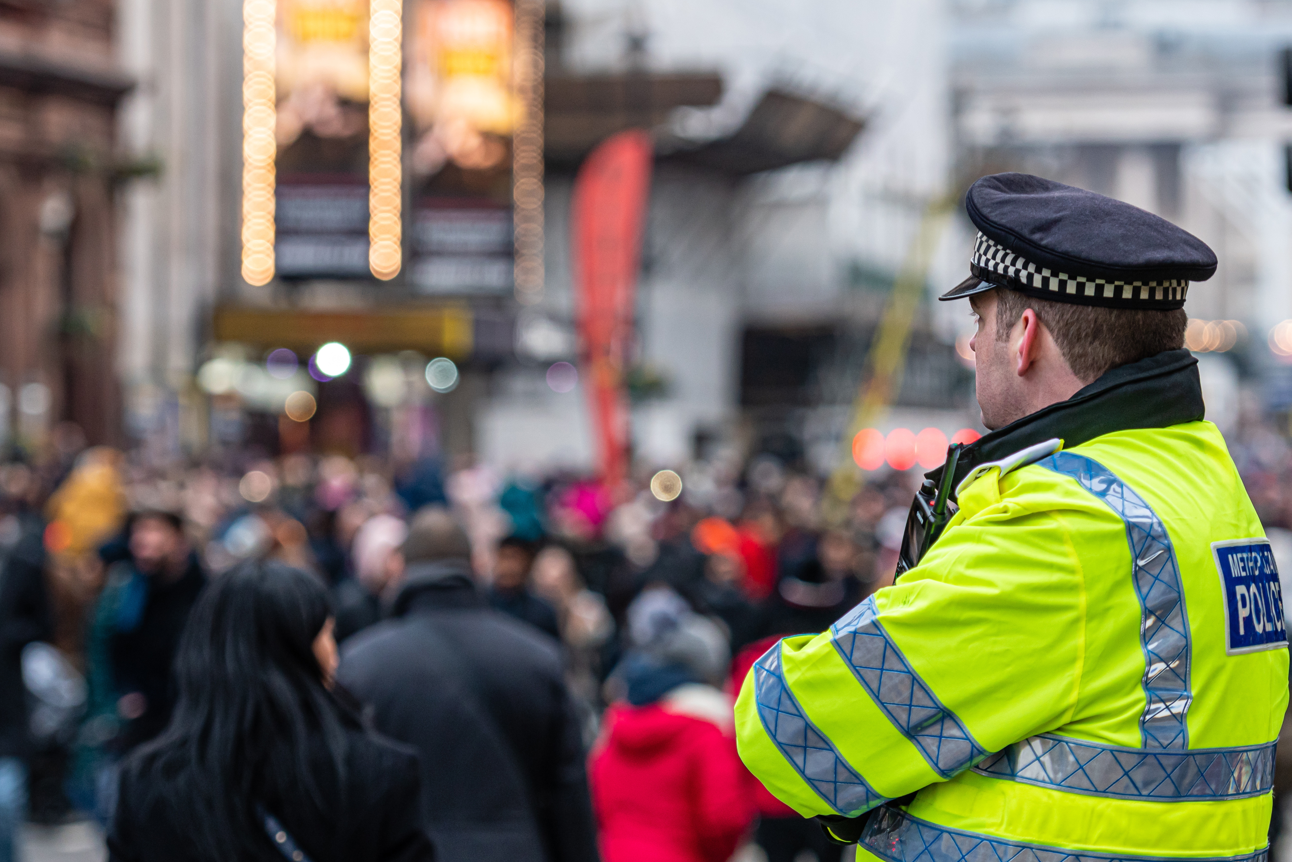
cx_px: 655
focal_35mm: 189
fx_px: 6783
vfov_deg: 7.3
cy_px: 467
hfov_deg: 10.9
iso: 500
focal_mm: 116
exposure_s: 1/125
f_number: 3.5
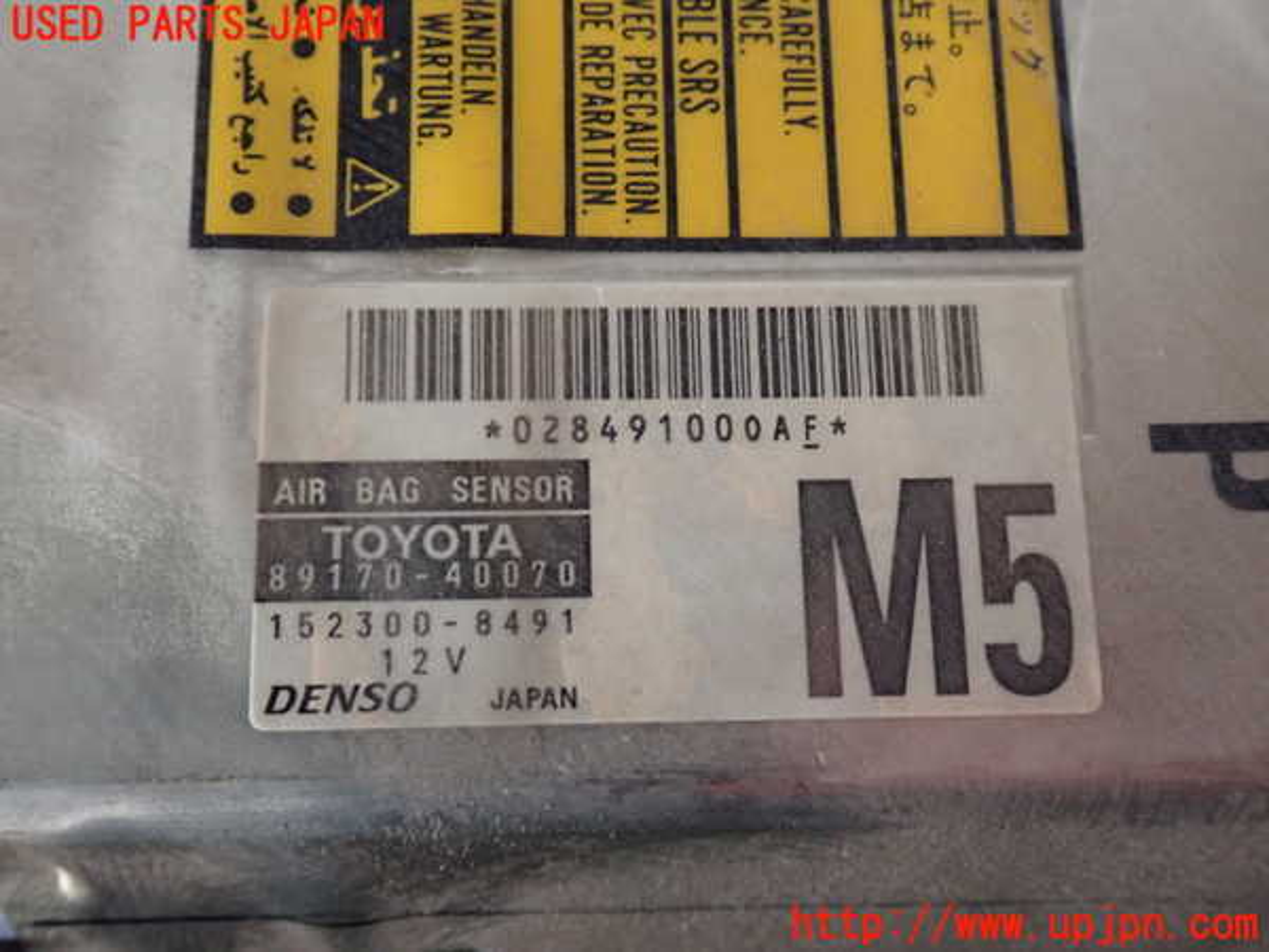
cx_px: 634
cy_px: 476
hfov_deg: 49.0
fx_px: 1393
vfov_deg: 37.7
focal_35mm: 38
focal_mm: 6.83
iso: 800
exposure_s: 1/30
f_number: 2.7
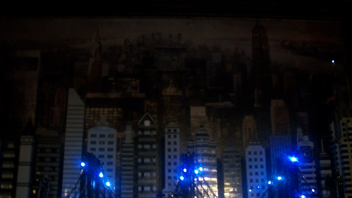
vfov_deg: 29.6
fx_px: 373
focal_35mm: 40
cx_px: 178
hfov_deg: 50.5
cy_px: 126
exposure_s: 1/8
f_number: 2.7
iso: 240
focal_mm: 6
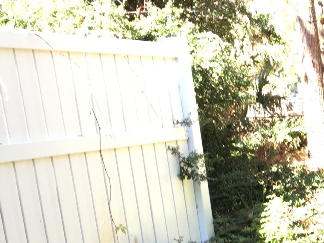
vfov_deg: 16.7
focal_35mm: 84
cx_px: 410
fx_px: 786
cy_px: 306
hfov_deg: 21.3
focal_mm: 4.15
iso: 40
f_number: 2.2
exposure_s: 1/120
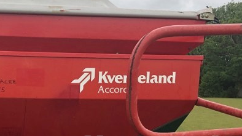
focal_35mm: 62
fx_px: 398
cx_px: 32
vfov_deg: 18.6
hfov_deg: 32.4
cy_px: 153
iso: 20
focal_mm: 3.99
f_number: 1.8
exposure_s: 1/466
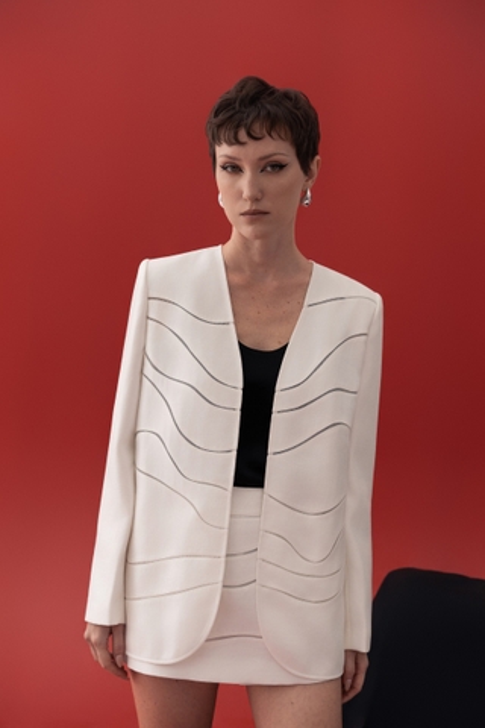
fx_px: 1111
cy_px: 364
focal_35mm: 55
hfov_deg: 24.6
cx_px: 242
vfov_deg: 36.2
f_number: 5.6
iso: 250
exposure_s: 1/160
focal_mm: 55
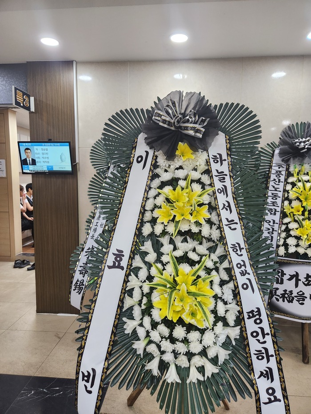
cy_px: 207
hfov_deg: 58.9
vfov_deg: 73.9
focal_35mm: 23
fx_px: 275
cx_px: 156
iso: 250
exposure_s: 1/120
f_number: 1.8
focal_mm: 5.4
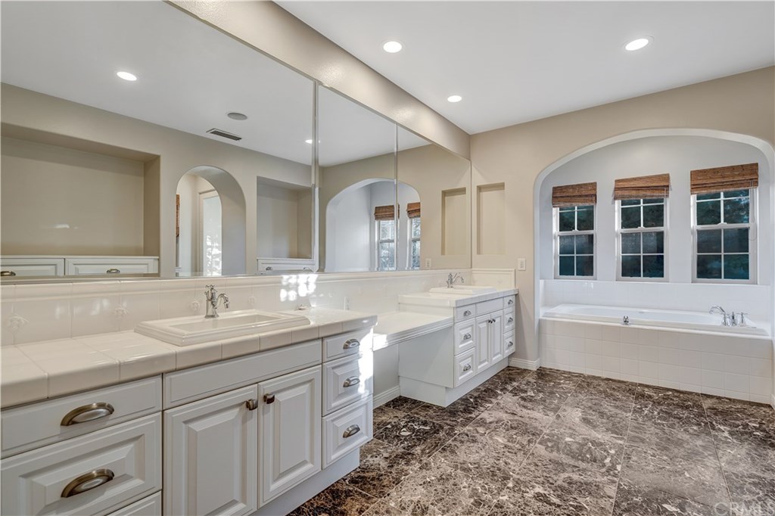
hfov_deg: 96.8
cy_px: 258
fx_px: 344
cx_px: 388
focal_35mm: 16
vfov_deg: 73.7
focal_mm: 16
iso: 100
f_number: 5.6
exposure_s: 1/13
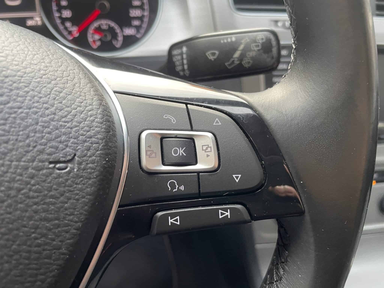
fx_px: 288
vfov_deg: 53.1
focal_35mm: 26
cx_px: 192
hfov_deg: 67.3
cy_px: 144
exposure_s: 1/60
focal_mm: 4.2
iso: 200
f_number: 1.6
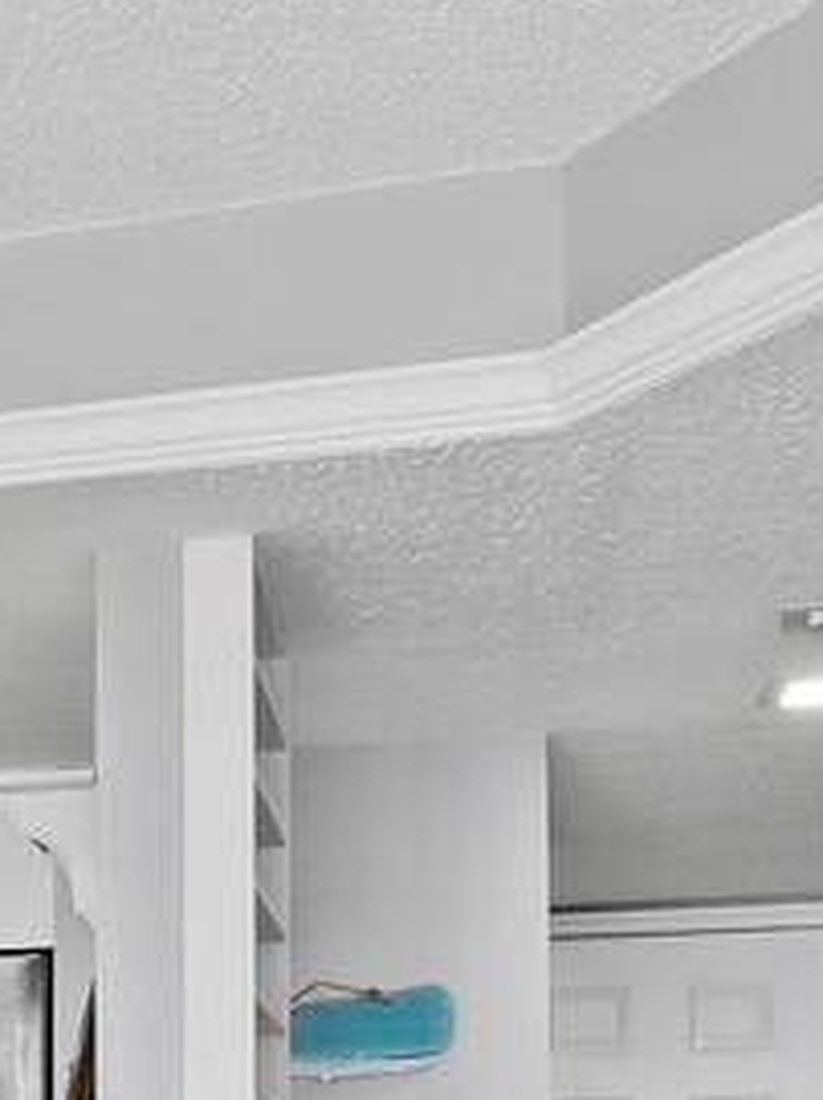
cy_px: 1247
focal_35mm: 83
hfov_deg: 15.0
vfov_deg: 22.1
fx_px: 2635
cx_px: -729
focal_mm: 7
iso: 400
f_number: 11
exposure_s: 1/1.67
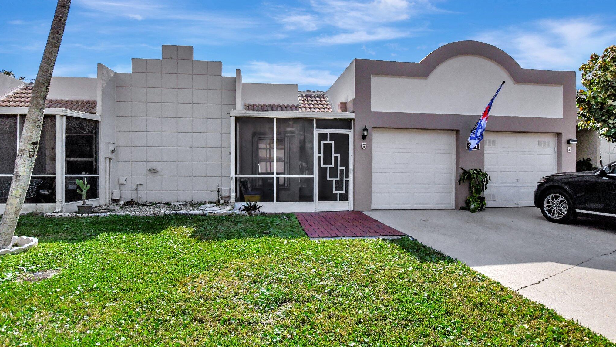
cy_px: 167
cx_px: 309
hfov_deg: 89.6
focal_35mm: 19
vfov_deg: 58.3
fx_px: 310
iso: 1250
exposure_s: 1/6400
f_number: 8
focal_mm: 12
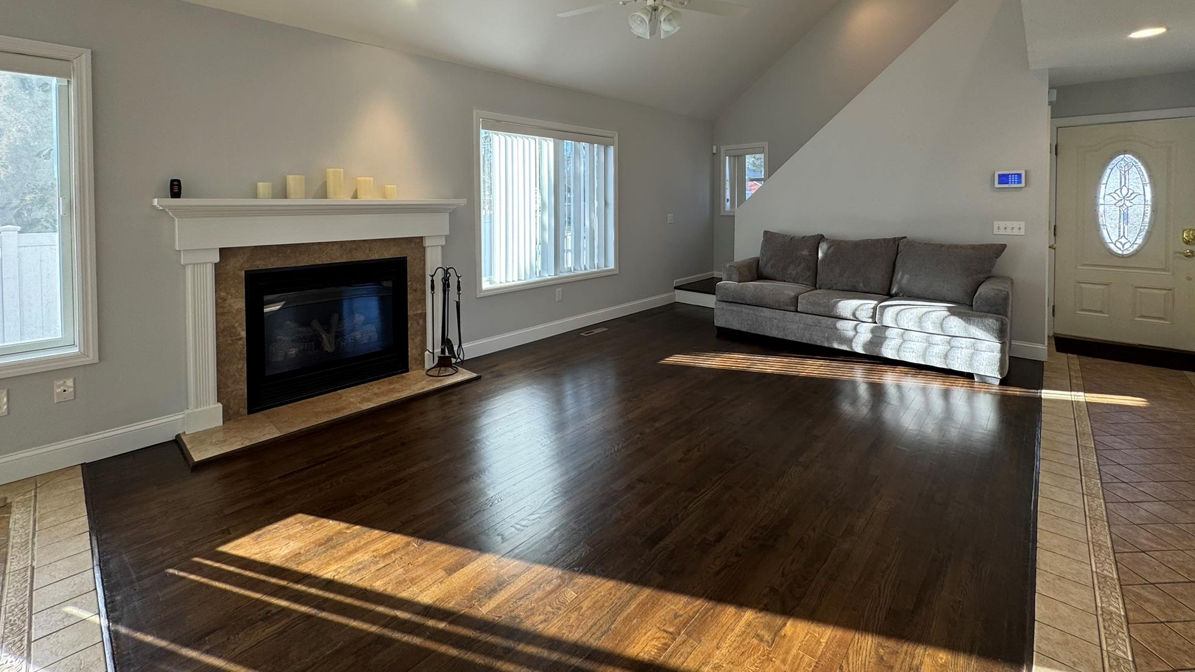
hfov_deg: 99.4
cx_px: 592
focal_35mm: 16
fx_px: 507
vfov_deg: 65.0
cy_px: 214
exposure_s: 1/120
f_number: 2.2
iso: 50
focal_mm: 2.22
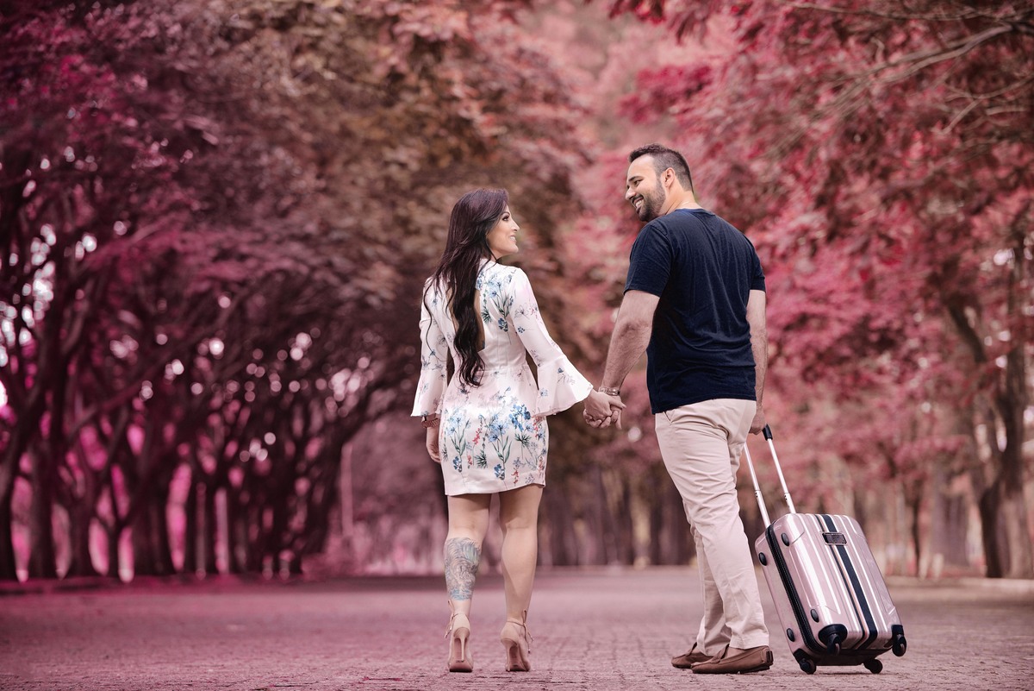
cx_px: 517
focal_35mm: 120
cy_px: 346
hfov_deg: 17.1
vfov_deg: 11.4
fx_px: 3448
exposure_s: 1/250
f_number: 3.2
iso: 320
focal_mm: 120
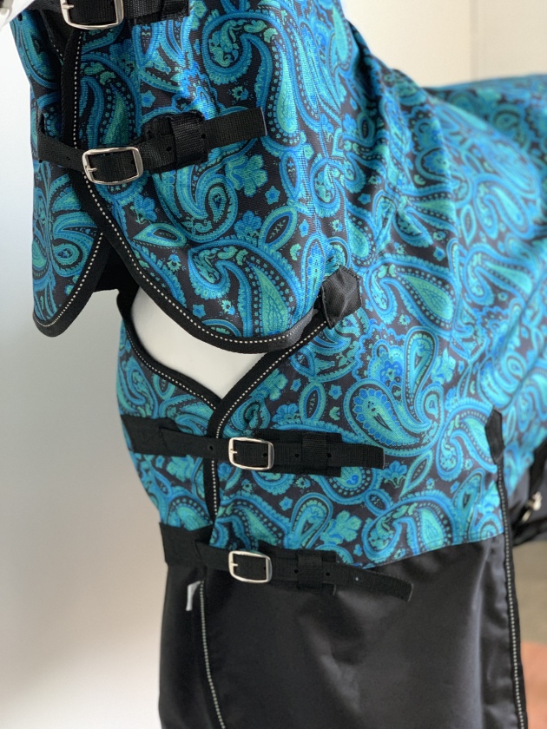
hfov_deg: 28.0
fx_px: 1096
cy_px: 364
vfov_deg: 36.8
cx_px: 274
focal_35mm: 52
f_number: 2.4
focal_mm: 6
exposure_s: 1/60
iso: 320
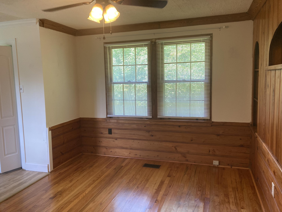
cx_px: 141
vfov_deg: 49.7
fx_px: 228
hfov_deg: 63.4
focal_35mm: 28
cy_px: 106
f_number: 1.8
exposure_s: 1/60
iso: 80
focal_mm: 3.99
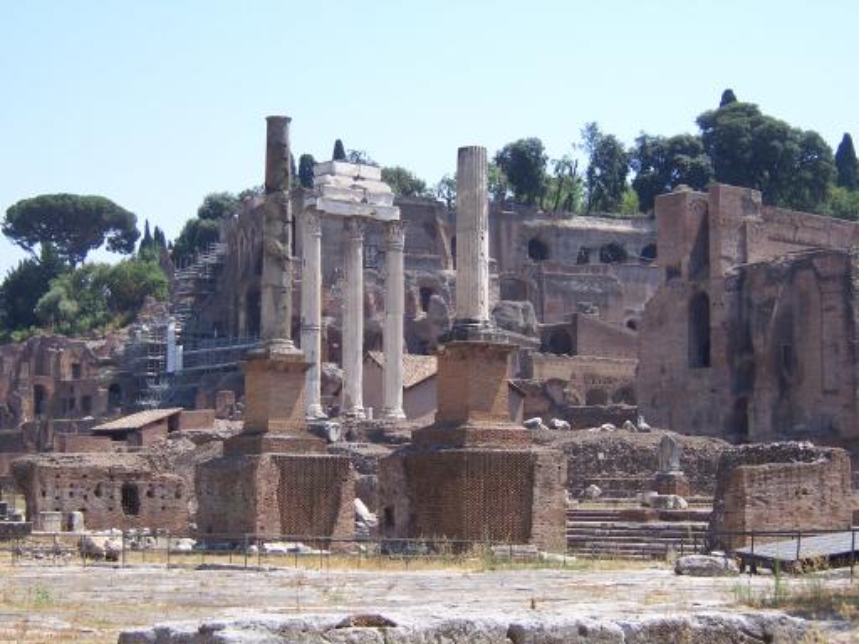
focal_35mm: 66
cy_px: 322
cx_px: 430
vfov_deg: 22.3
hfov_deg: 29.4
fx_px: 1638
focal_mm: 11
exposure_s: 1/500
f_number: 4
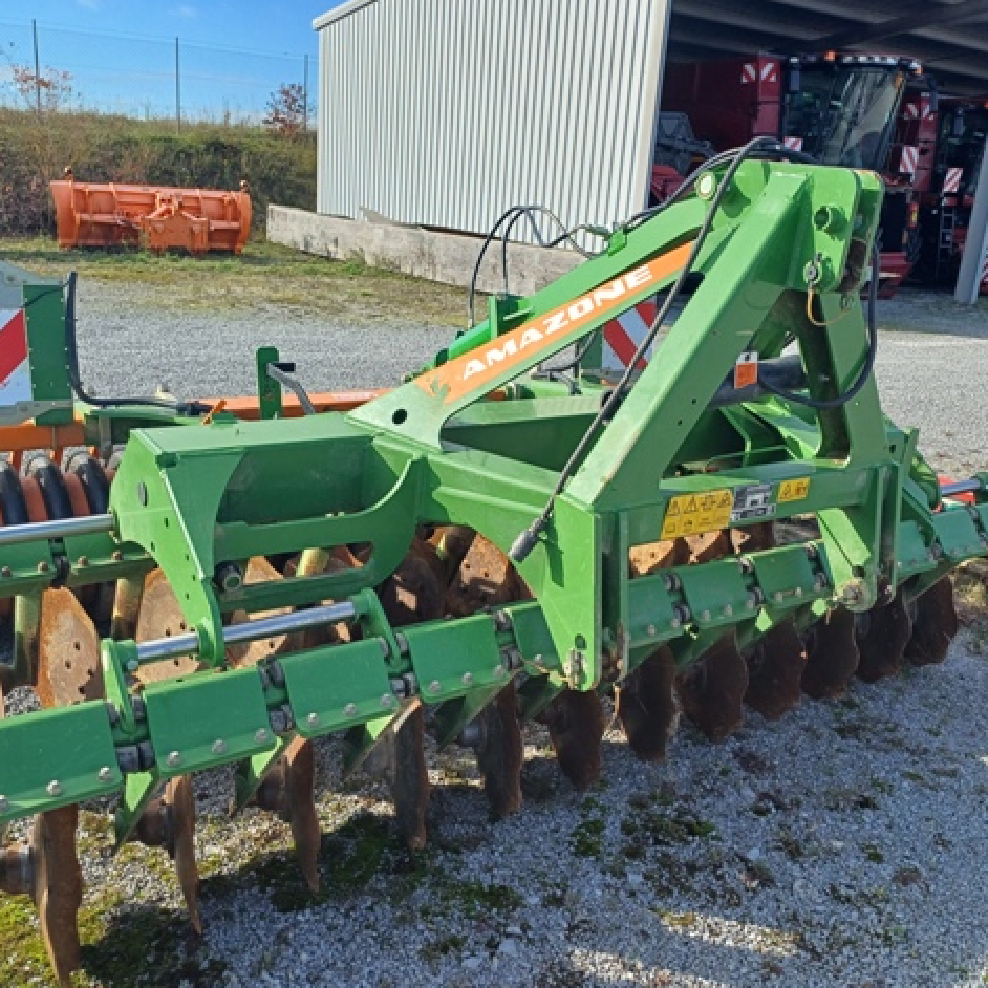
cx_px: 480
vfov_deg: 54.0
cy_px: 497
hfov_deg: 54.0
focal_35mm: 30
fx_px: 969
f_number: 1.8
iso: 50
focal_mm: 4.65
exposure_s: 1/782
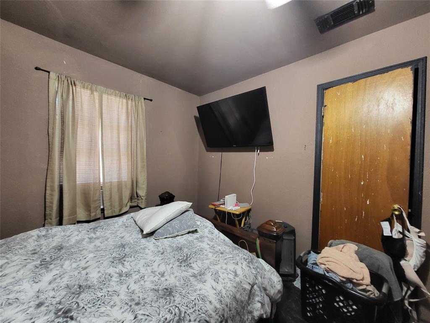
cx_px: 215
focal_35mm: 13
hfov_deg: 106.2
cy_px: 162
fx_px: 161
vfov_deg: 89.9
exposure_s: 1/30
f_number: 2.2
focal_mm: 1.74
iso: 320
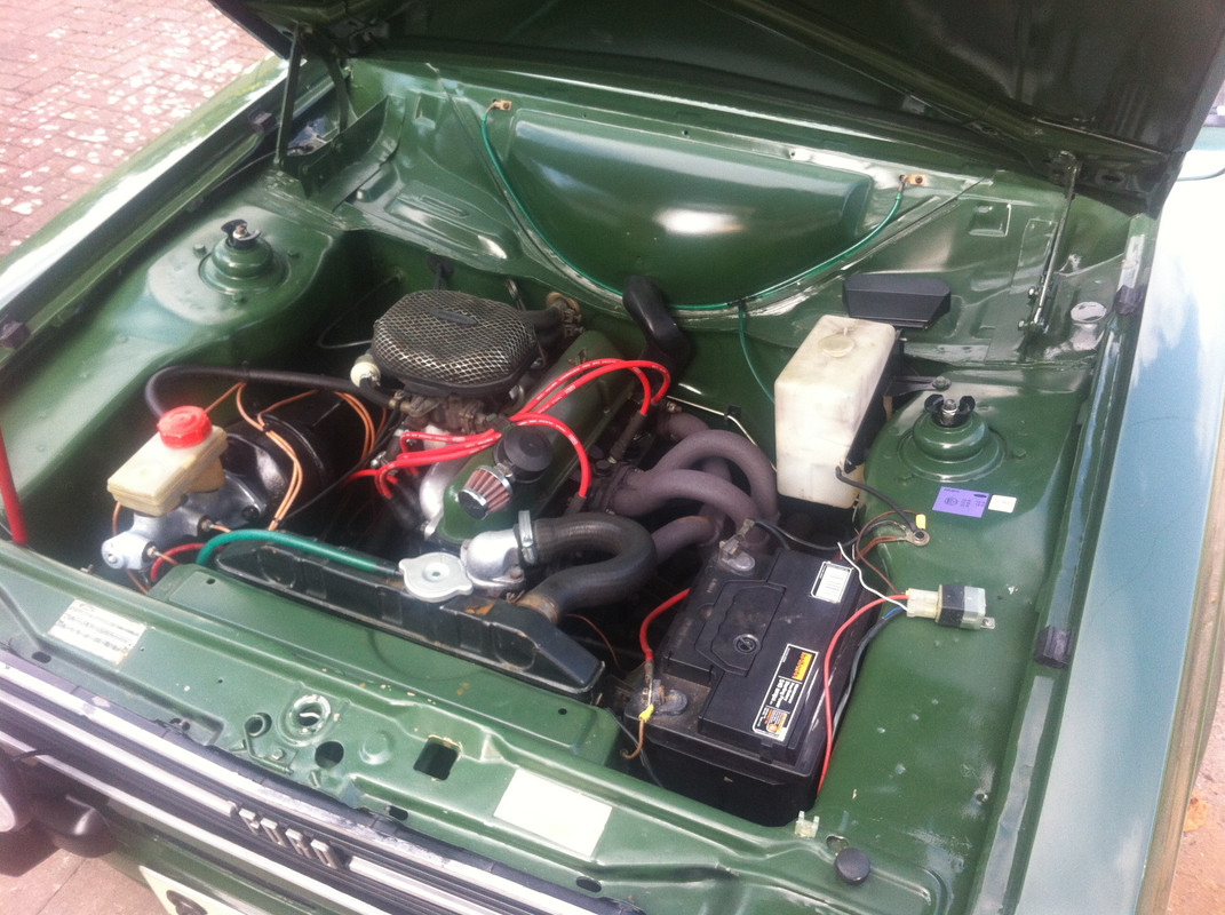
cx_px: 612
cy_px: 458
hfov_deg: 52.7
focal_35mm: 35
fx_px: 1237
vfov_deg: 40.6
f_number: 2.8
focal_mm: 3.85
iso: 100
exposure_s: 1/120
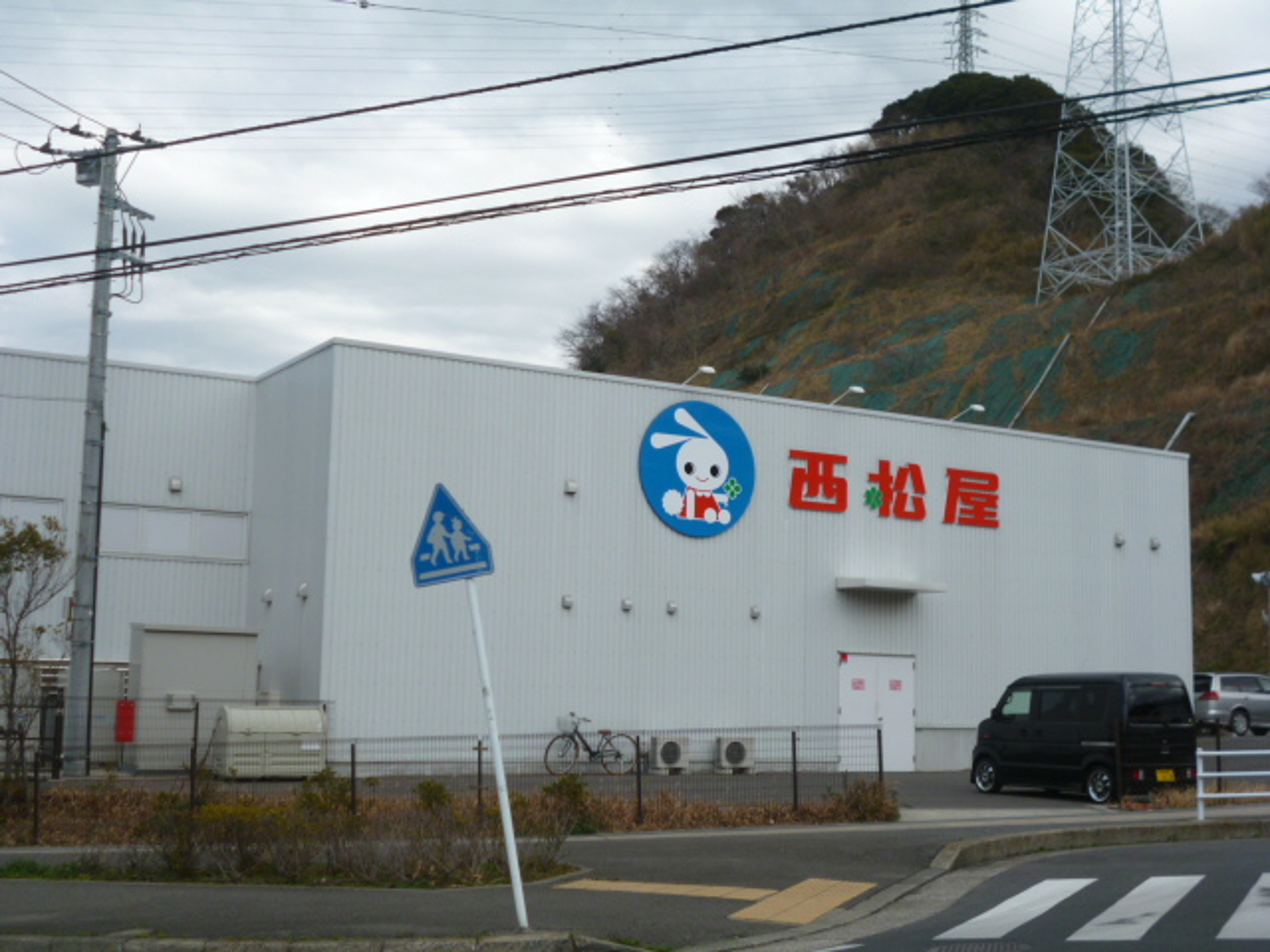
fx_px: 1614
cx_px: 635
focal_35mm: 44
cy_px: 476
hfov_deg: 42.9
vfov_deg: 32.9
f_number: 3.4
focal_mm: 7.9
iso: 100
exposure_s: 1/800
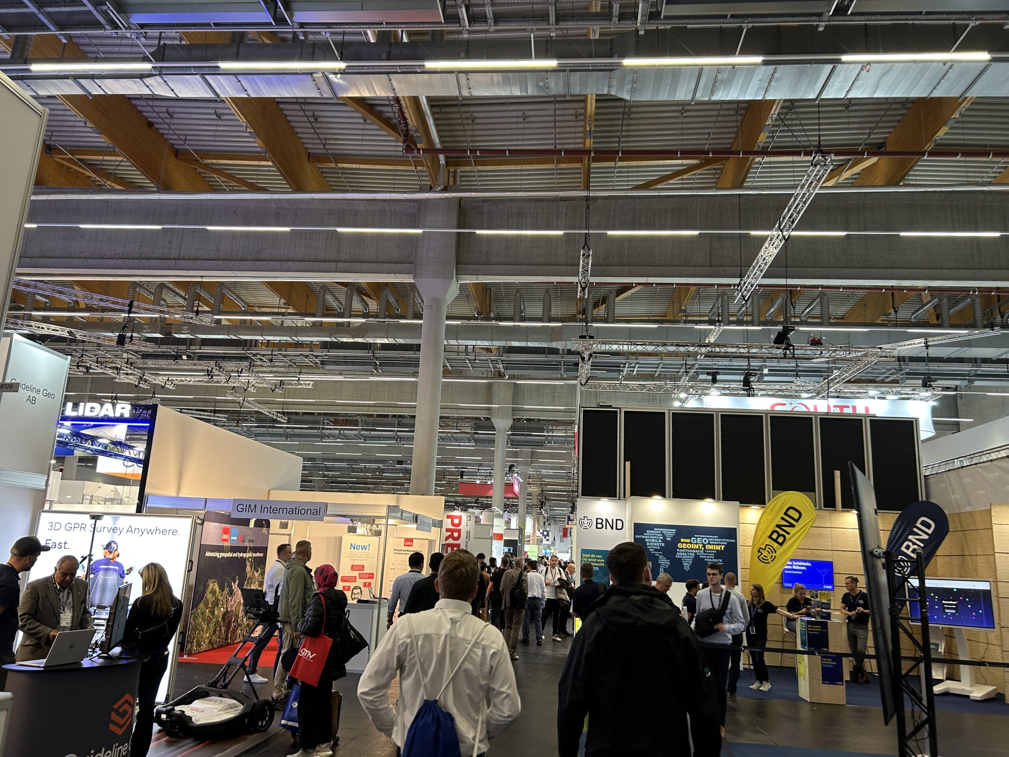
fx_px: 758
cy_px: 378
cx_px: 504
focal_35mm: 26
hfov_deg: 67.3
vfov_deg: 53.1
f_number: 1.5
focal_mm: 5.7
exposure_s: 1/50
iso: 100
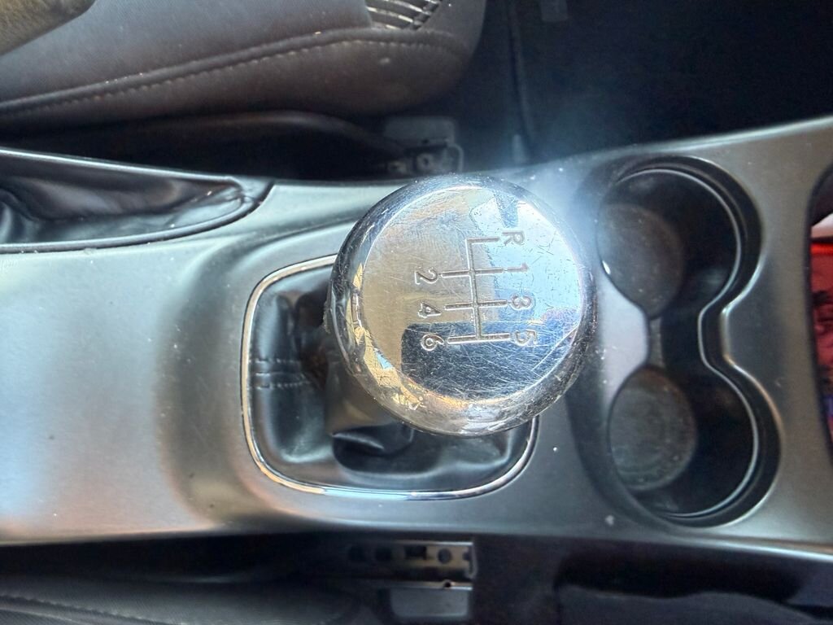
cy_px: 312
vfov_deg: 56.8
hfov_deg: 71.6
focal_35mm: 24
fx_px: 578
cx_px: 416
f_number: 2.2
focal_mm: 2.22
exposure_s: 1/93
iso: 320
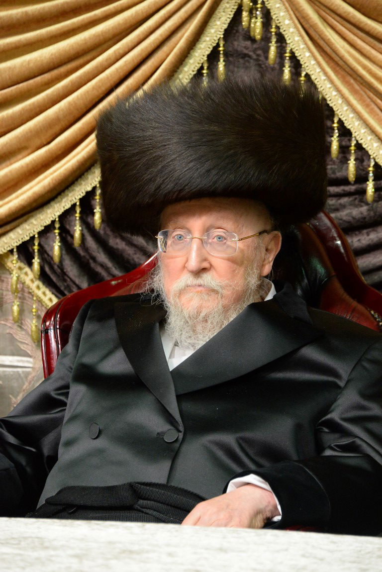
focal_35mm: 300
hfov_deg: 4.6
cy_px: 286
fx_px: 4769
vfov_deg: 6.9
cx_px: 191
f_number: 8
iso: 5000
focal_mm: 300
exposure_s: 1/100
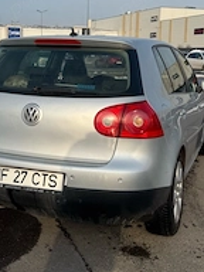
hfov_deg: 29.0
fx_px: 393
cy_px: 109
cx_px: 82
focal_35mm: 50
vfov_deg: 38.0
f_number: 1.78
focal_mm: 6.76
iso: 80
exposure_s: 1/4673
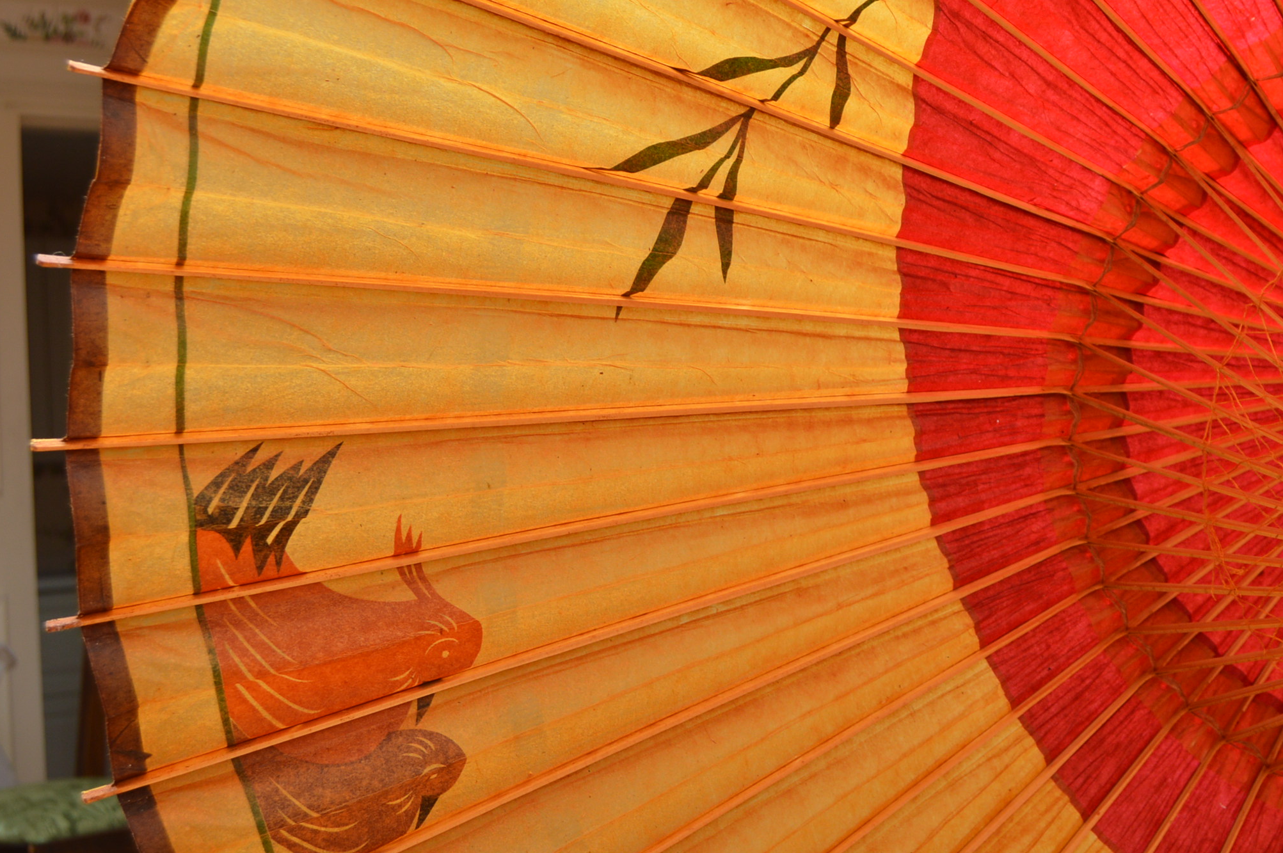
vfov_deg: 26.0
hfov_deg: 37.8
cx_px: 905
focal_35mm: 52
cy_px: 317
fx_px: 1843
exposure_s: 1/160
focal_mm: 23
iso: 200
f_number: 5
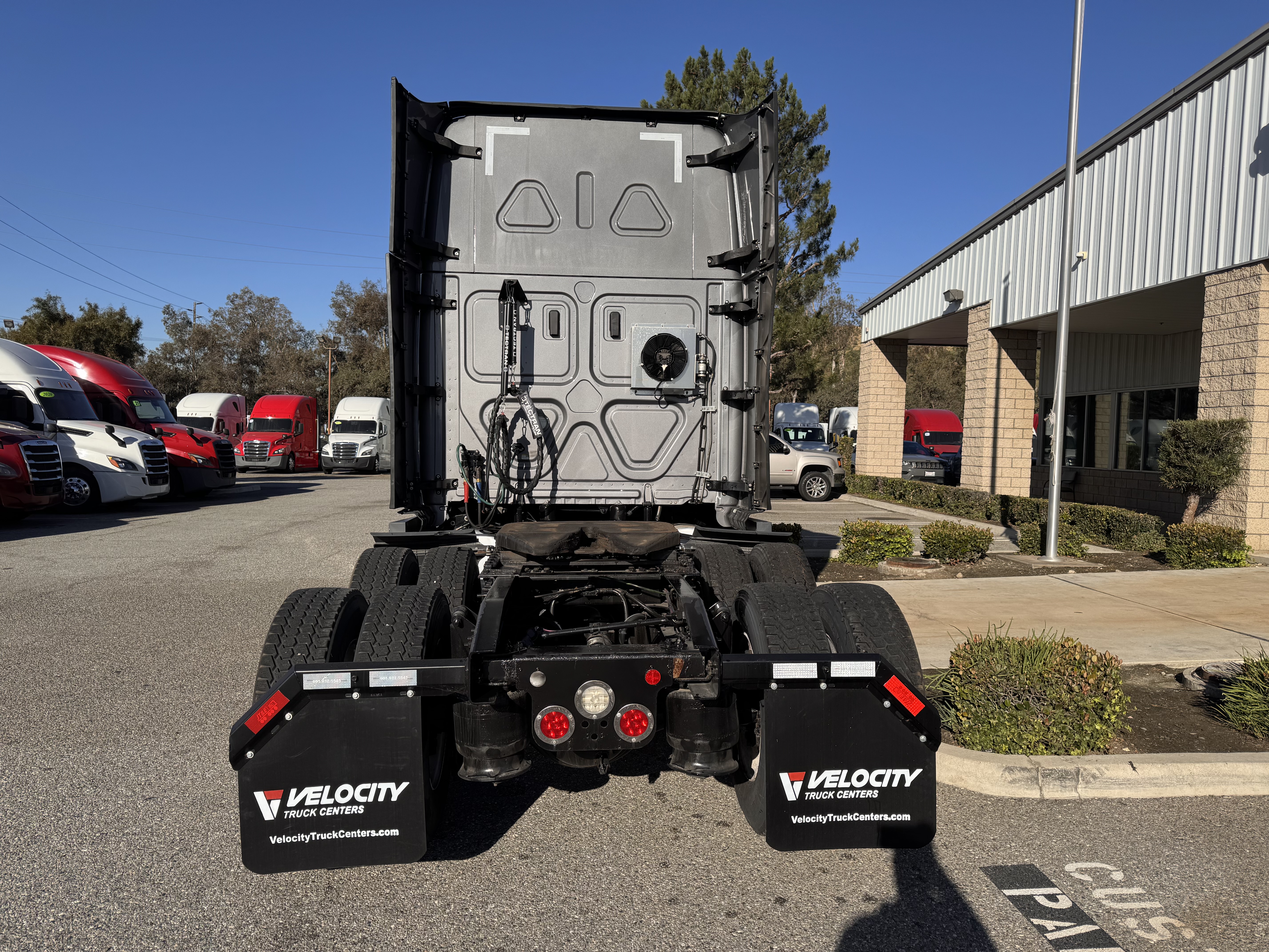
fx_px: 880
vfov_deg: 56.8
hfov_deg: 71.6
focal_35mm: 24
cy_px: 476
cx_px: 634
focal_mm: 6.76
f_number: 1.78
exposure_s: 1/4950
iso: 80
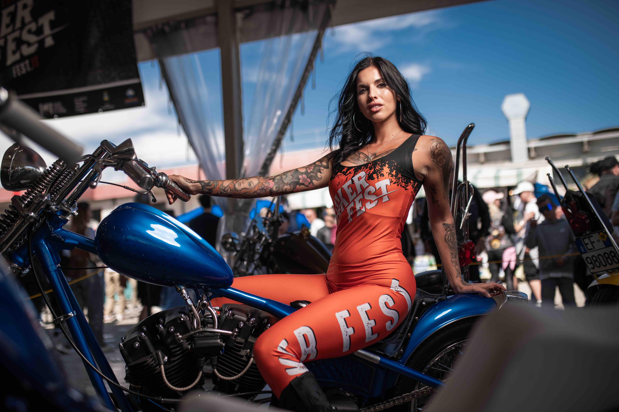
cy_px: 206
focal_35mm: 35
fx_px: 601
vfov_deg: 37.8
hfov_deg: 54.5
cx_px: 310
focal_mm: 35
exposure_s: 1/8000
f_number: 1.8
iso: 50
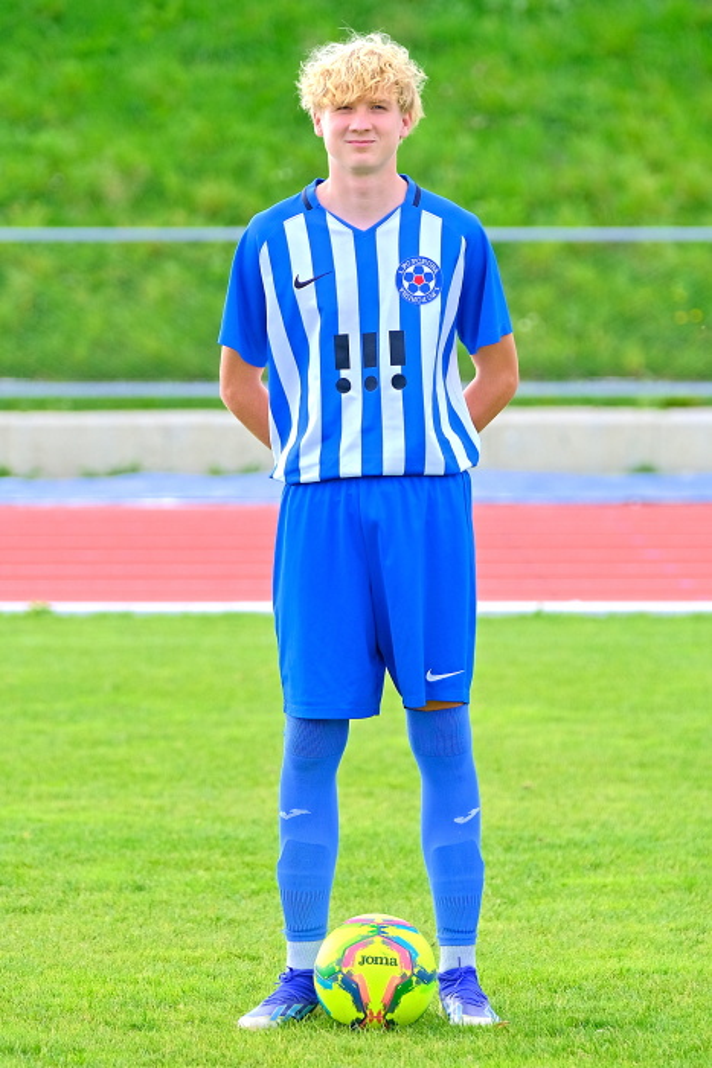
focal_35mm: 159
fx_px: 4719
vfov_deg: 12.9
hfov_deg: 8.6
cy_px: 534
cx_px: 356
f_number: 2.8
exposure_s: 1/1100
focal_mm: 106
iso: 320
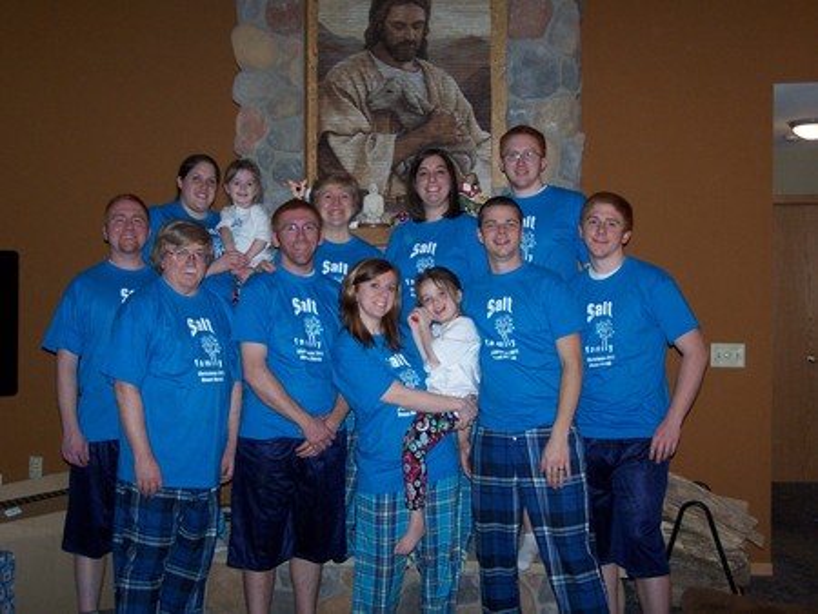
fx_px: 1135
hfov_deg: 39.6
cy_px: 307
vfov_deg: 30.3
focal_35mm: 48
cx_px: 409
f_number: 3
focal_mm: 8
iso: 140
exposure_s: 1/60
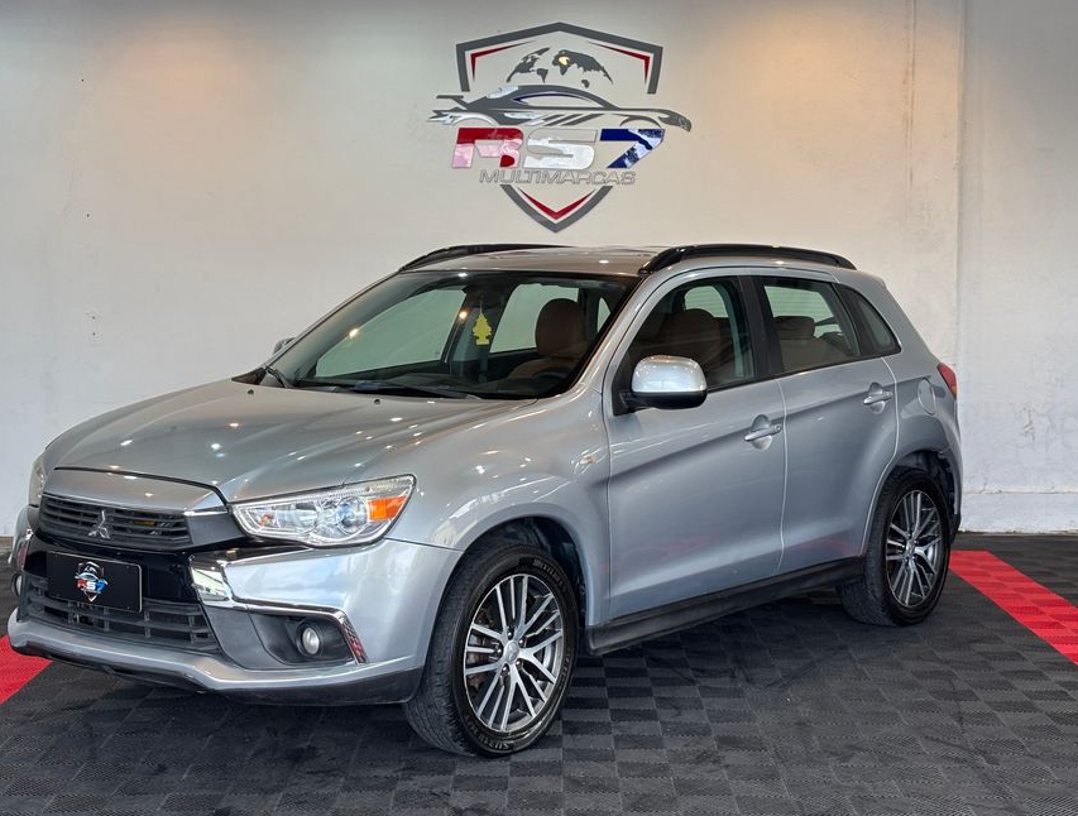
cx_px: 512
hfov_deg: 33.1
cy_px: 443
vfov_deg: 25.4
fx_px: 1813
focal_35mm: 58
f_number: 1.6
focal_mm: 5.96
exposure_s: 1/174
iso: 32
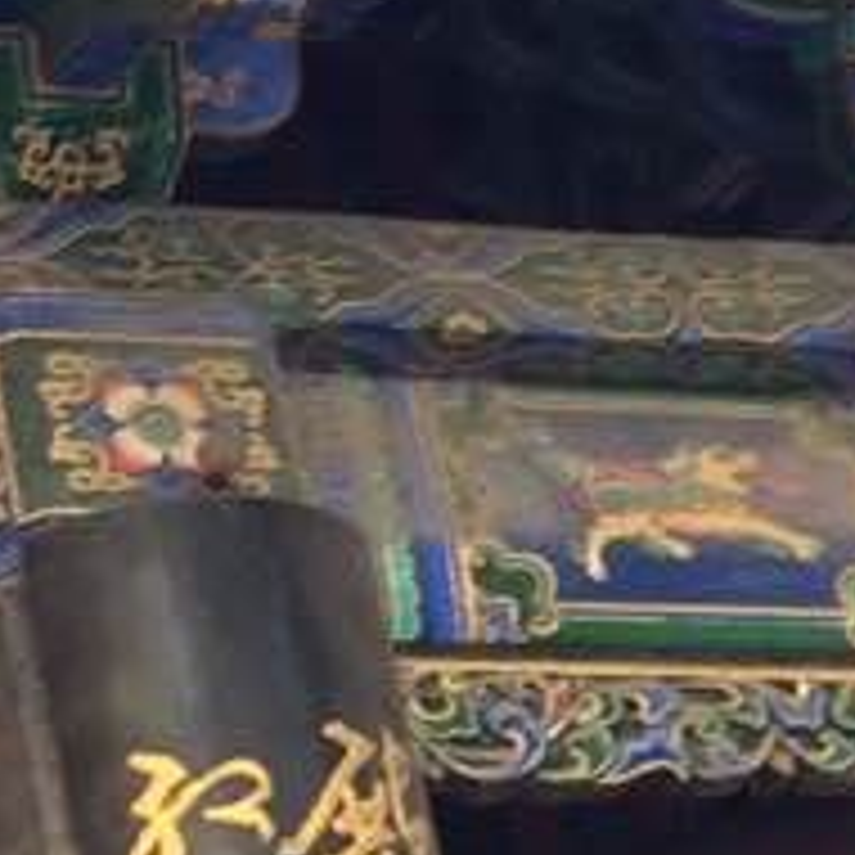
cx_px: -2106
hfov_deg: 6.9
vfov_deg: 8.0
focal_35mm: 216
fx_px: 6036
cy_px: 940
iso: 32
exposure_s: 1/30
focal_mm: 4.15
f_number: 2.2
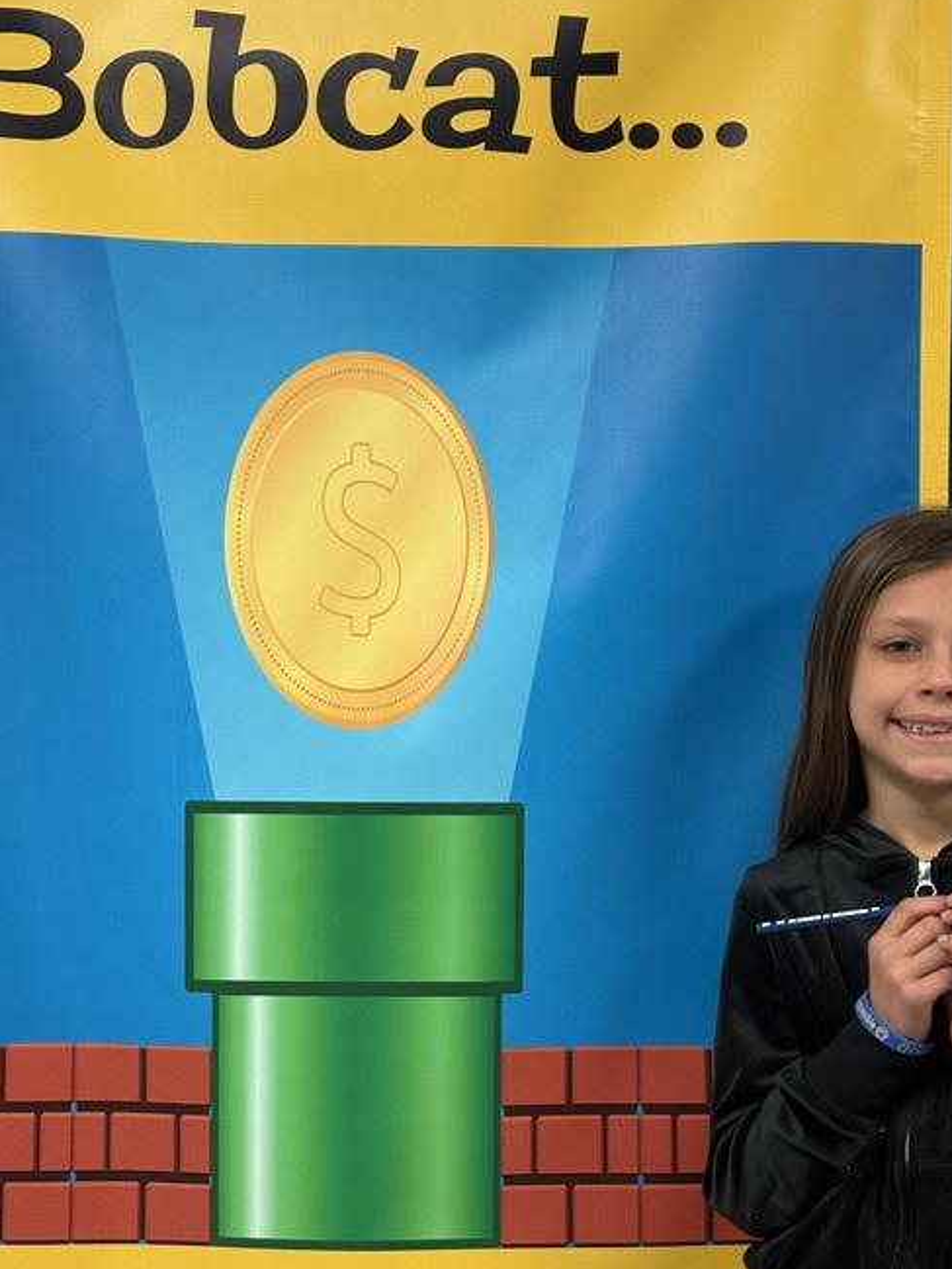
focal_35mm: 82
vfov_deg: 23.8
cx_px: 436
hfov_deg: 18.0
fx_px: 3006
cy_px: 692
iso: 160
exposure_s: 1/40
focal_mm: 5.96
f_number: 1.6
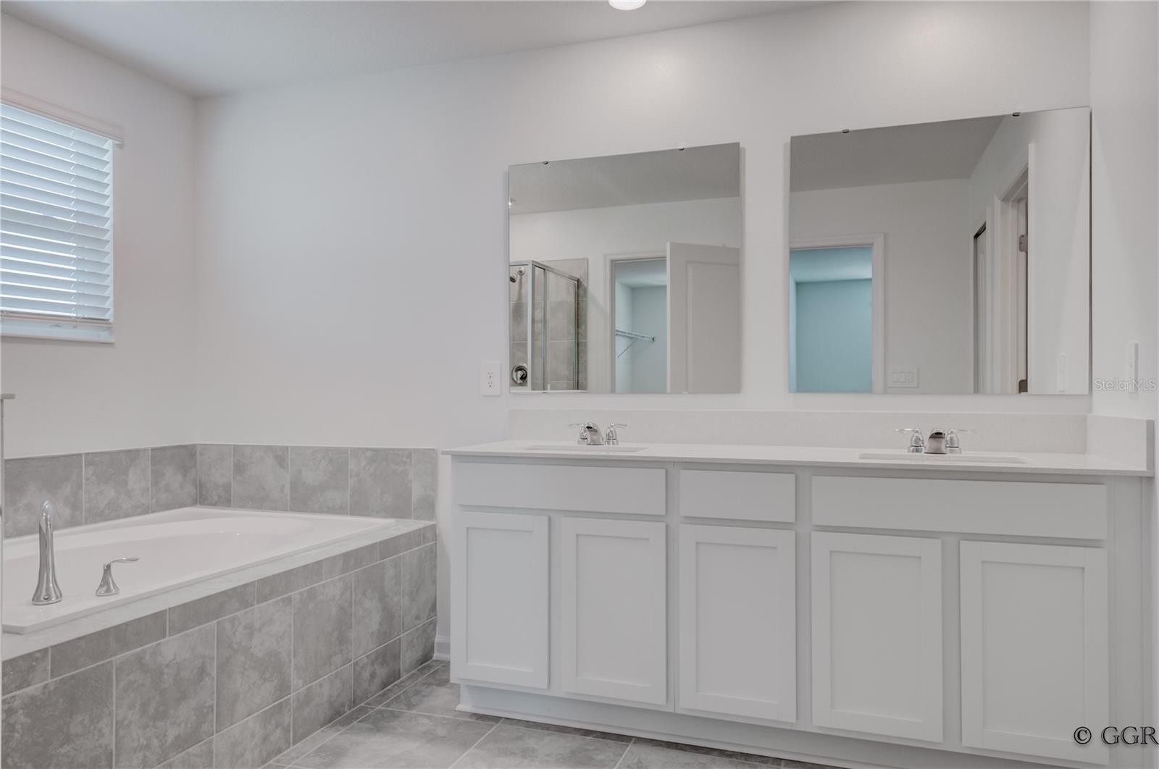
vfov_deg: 53.0
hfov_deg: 73.8
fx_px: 772
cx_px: 580
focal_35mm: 24
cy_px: 384
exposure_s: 1/30
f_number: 8
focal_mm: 16
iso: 400
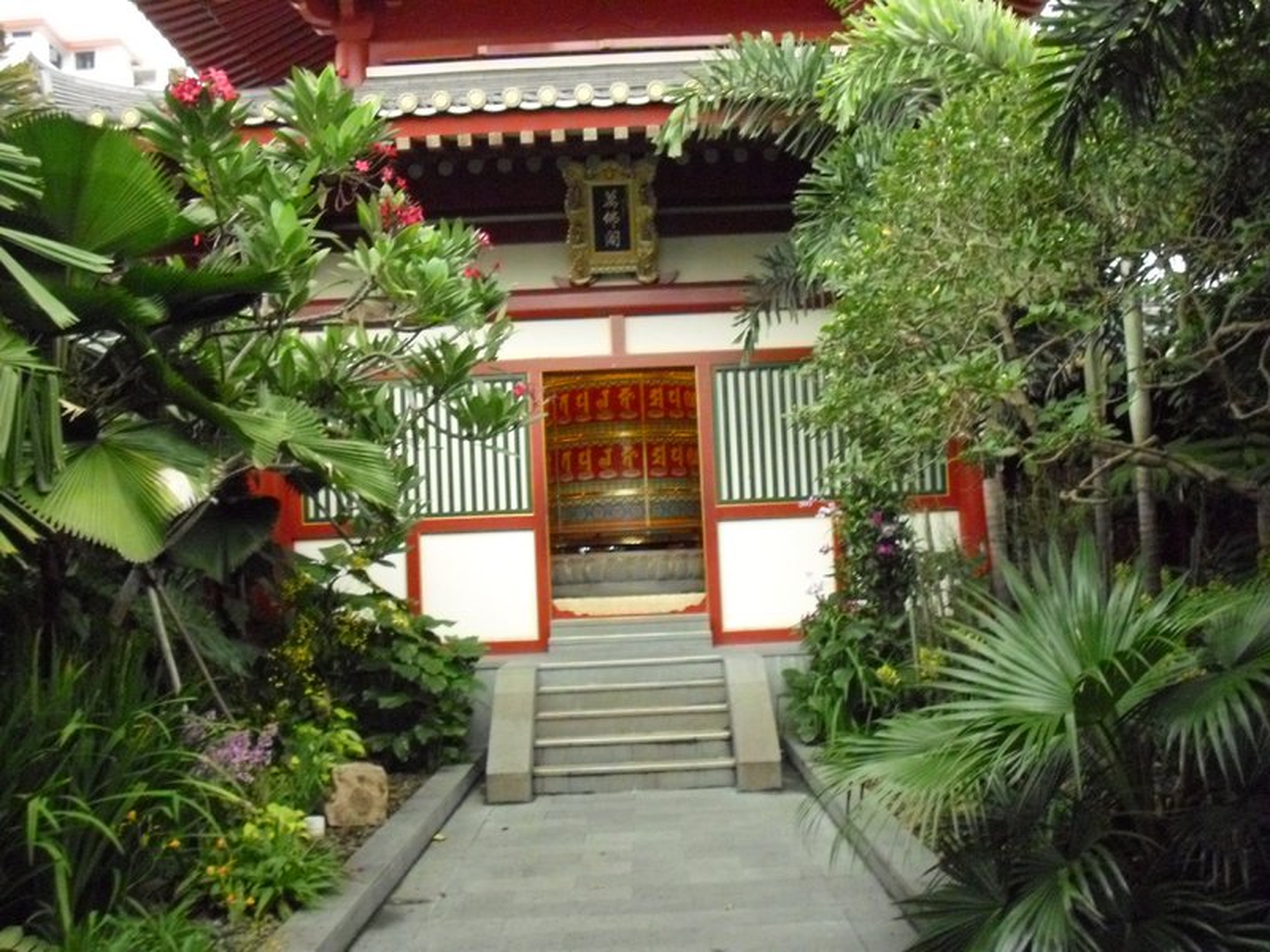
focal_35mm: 38
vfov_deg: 37.7
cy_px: 476
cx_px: 635
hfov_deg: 49.0
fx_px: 1394
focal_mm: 6.2
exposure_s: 1/60
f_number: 2.8
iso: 800
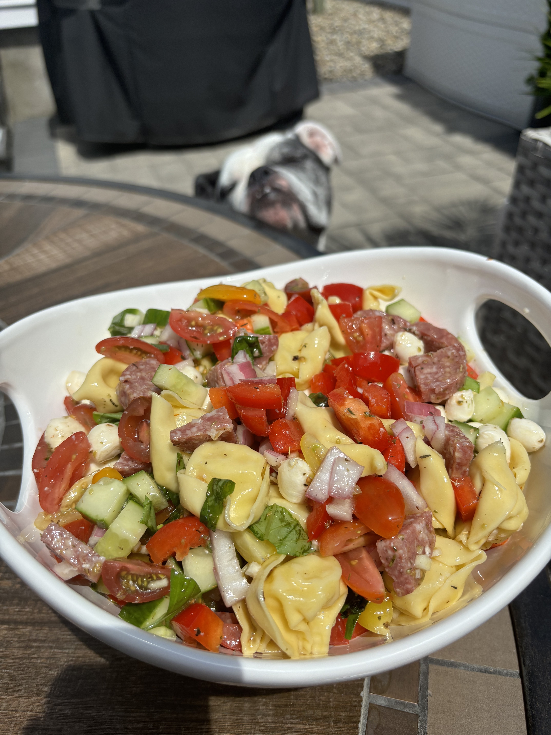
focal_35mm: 26
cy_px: 368
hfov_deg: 53.1
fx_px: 552
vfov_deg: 67.3
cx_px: 276
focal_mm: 5.96
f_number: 1.6
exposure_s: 1/6329
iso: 50
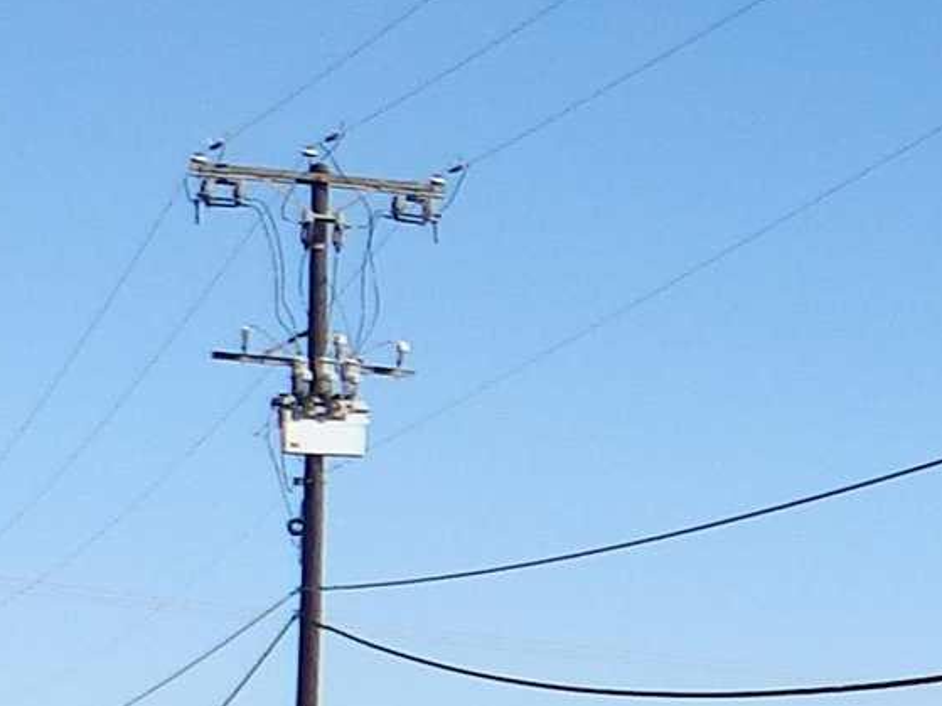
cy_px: 637
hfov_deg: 11.8
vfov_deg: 12.2
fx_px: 3292
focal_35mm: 121
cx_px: 2518
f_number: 4.5
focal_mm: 4
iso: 80
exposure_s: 1/640
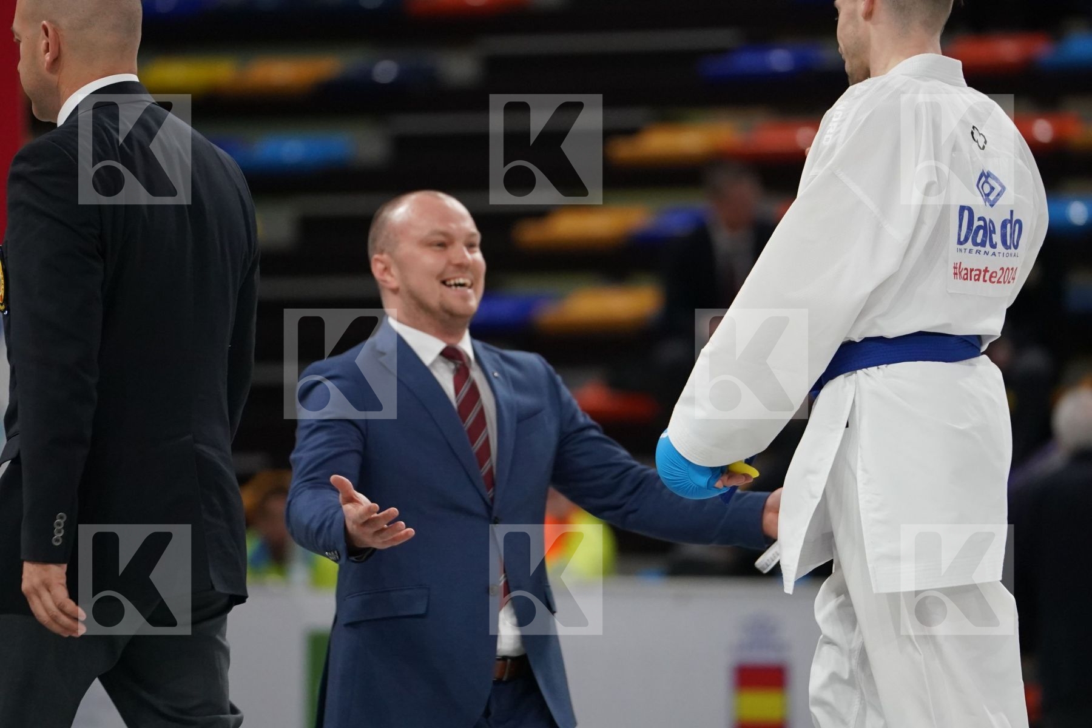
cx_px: 546
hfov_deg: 6.9
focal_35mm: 300
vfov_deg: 4.6
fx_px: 9099
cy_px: 364
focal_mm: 200
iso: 2500
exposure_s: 1/1000
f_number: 2.8
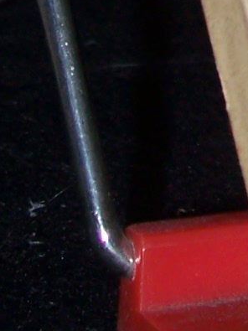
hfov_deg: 5.9
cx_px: 495
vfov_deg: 7.7
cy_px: -379
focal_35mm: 245
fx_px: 2342
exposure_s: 1/60
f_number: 2.8
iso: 80
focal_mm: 7
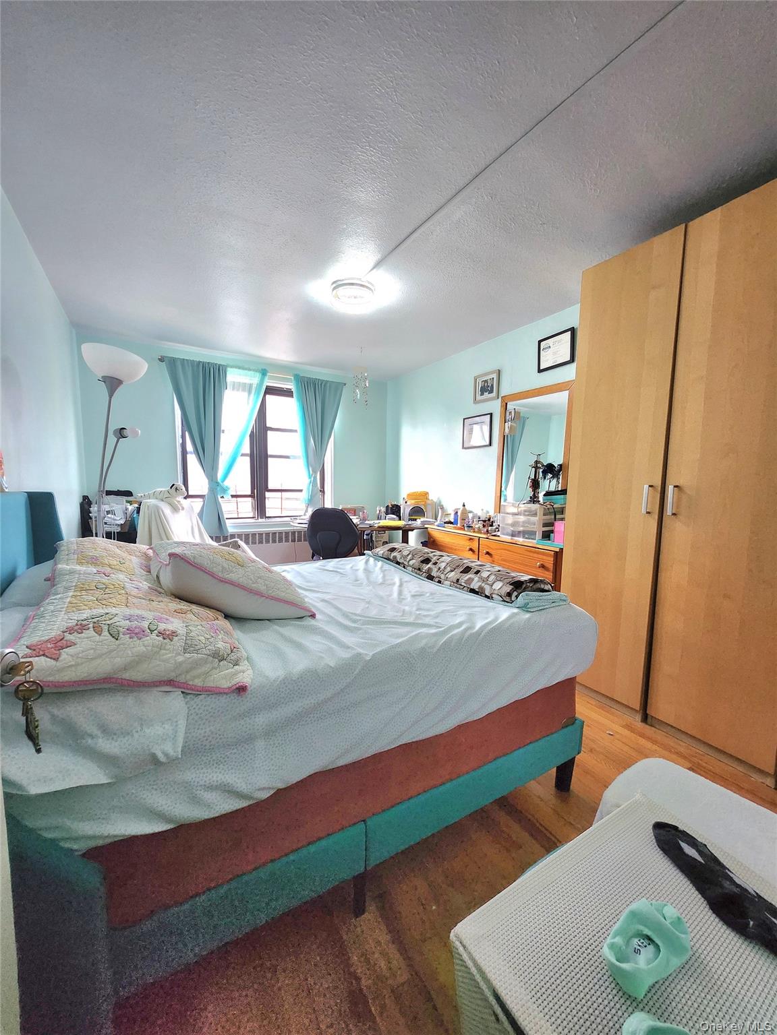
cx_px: 388
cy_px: 518
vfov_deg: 106.2
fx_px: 389
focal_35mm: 13
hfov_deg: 89.9
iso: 200
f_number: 2.2
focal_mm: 1.74
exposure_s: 1/60.2
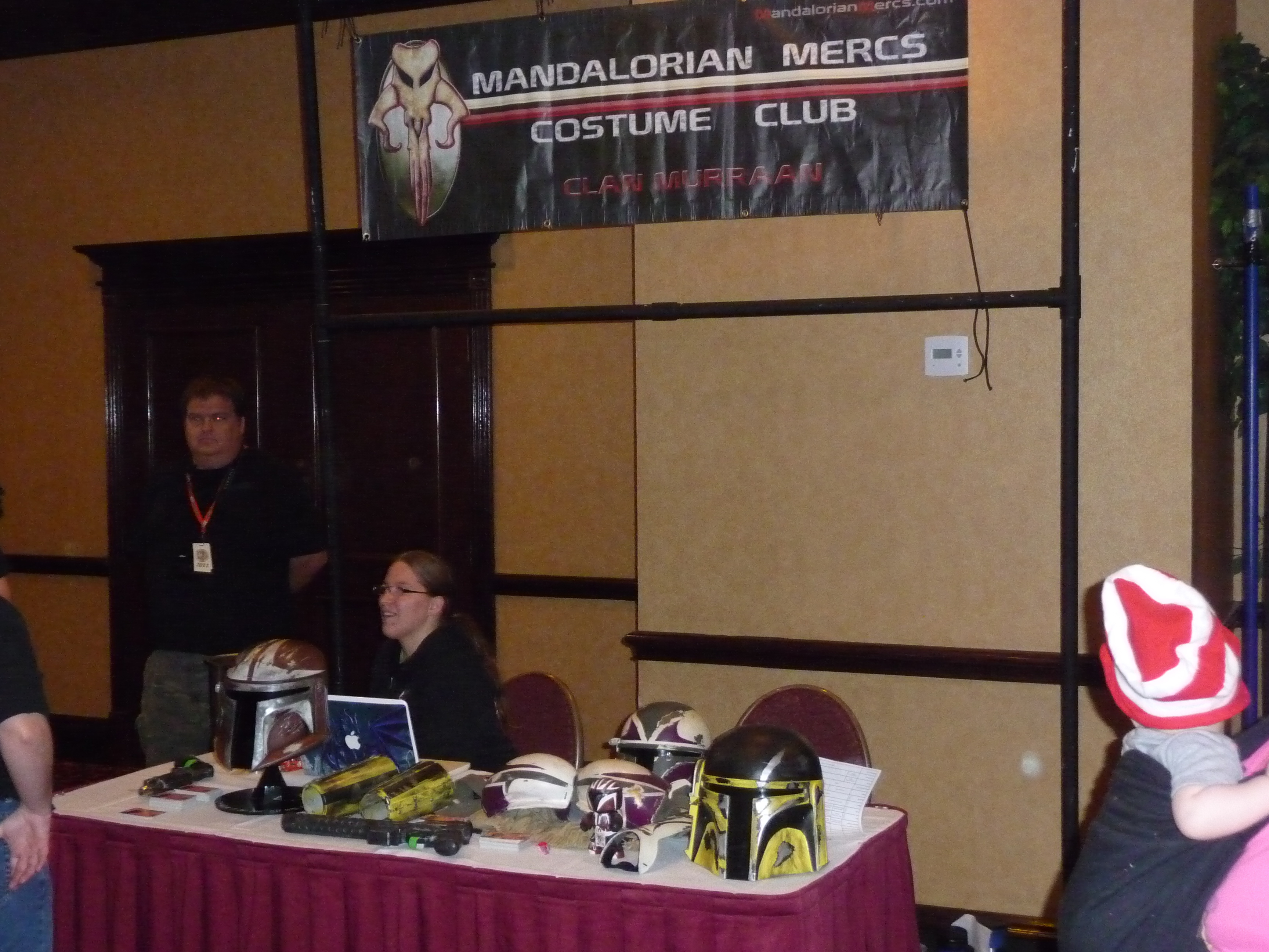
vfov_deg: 32.2
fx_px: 1650
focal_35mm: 45
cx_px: 634
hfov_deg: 42.1
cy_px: 476
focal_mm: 7.6
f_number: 4.1
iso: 800
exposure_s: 1/30
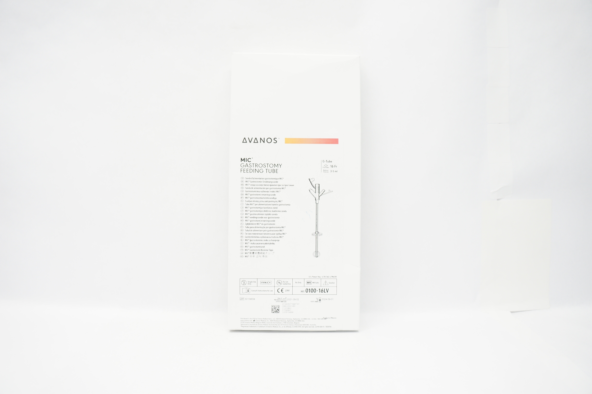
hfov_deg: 67.4
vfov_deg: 47.8
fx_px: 444
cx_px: 296
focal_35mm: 27
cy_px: 197
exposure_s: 1/60
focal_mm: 18
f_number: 4.5
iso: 400
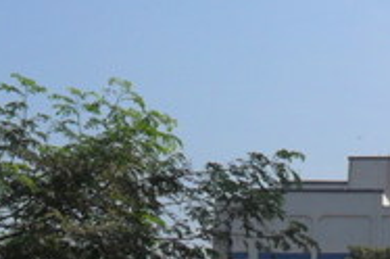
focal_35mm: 157
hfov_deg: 12.4
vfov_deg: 8.7
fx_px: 1698
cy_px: 115
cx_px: 611
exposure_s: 1/750
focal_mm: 7.8
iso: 100
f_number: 4.5
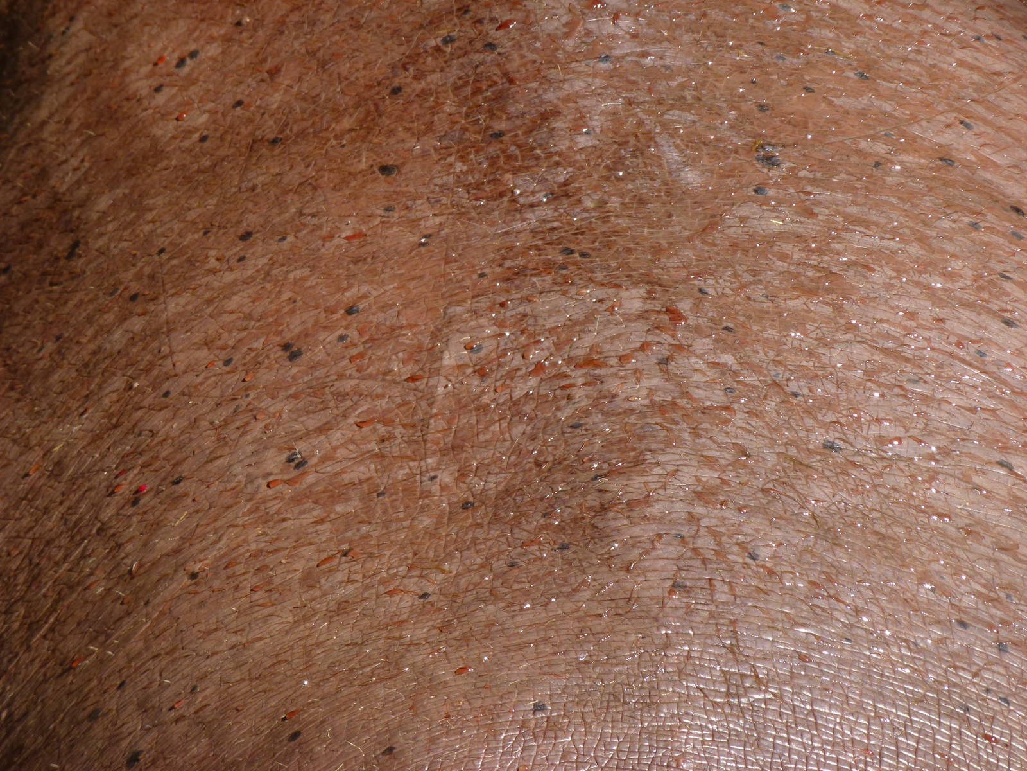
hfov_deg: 8.5
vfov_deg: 6.4
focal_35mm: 232
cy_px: 386
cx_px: 514
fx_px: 6883
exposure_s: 1/160
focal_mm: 41.5
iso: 100
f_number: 5.6
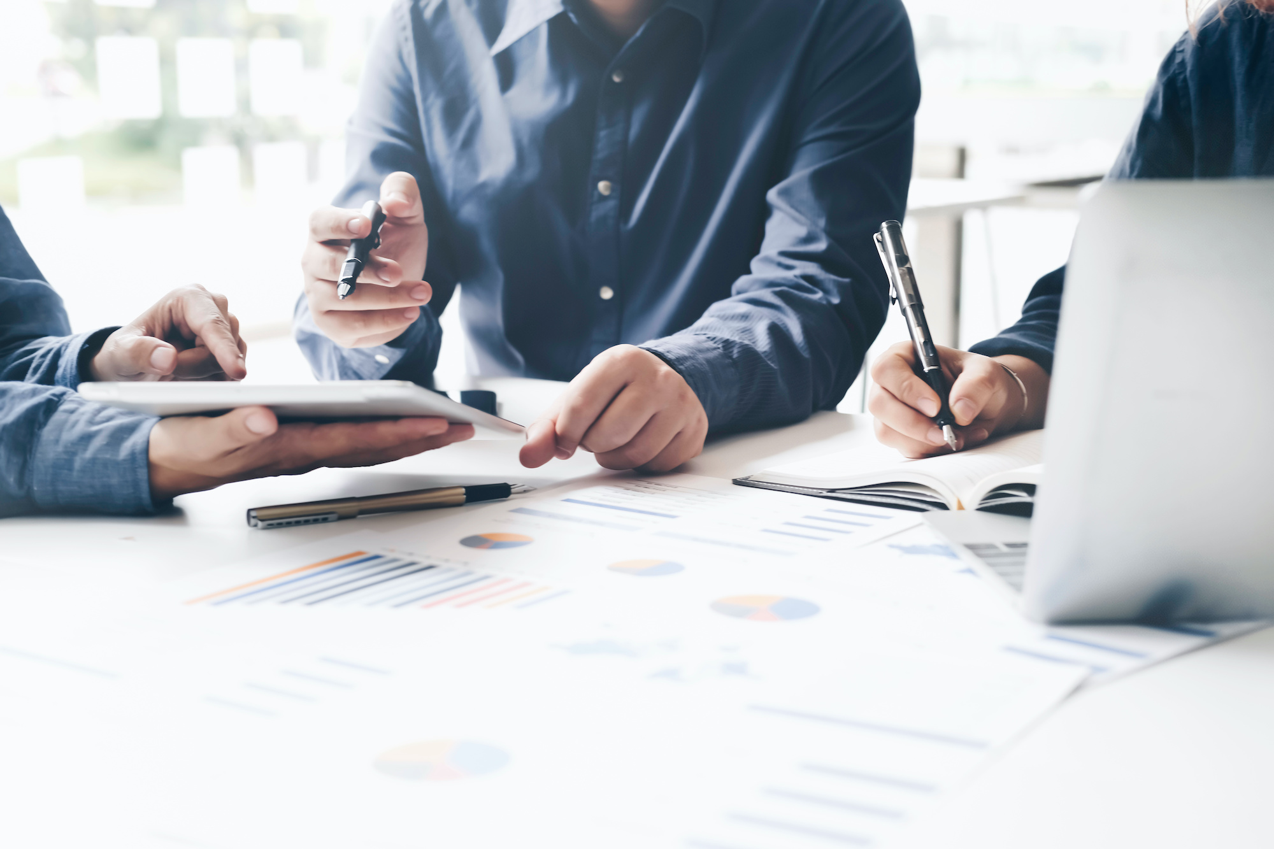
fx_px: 1875
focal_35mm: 53
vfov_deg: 25.5
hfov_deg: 37.5
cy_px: 424
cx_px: 637
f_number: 2.8
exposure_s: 1/100
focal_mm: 35
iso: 160
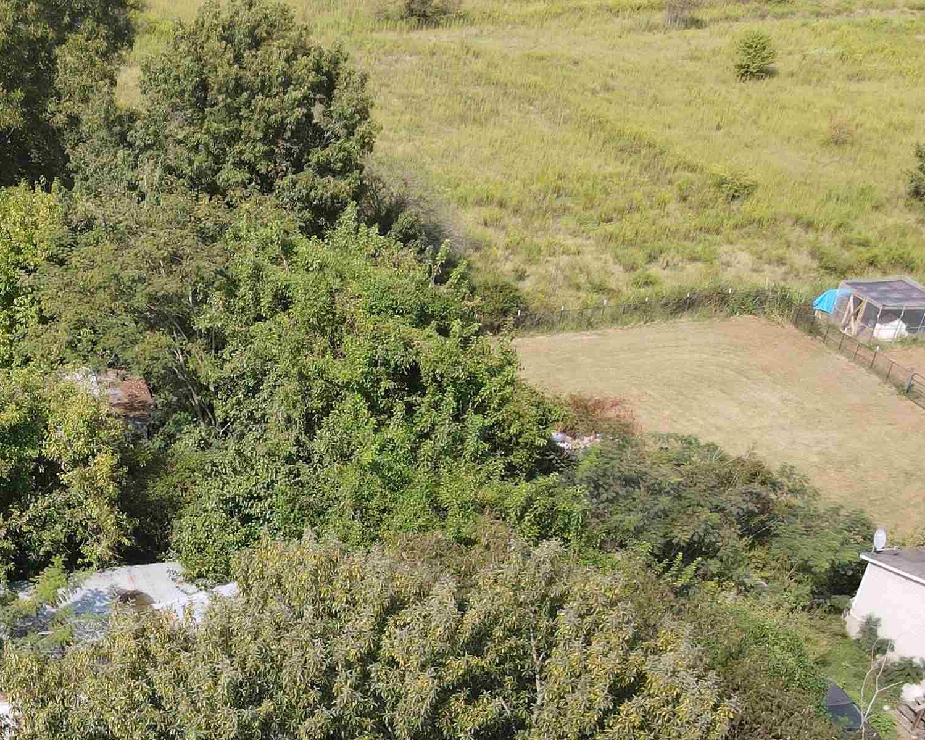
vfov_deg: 30.7
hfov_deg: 35.8
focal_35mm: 48
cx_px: 48
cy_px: 589
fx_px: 1314
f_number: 2.8
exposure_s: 1/320
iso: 100
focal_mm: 4.5
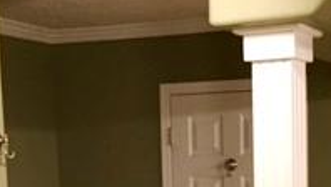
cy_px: 327
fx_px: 896
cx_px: 251
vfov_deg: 11.2
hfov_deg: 20.7
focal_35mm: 102
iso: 200
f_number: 2.2
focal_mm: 4.15
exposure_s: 1/30
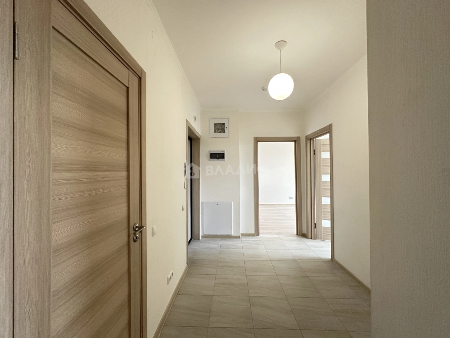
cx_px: 225
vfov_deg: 85.7
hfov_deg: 102.1
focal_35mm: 14
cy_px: 169
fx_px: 182
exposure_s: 1/50
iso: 400
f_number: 2.2
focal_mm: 2.22
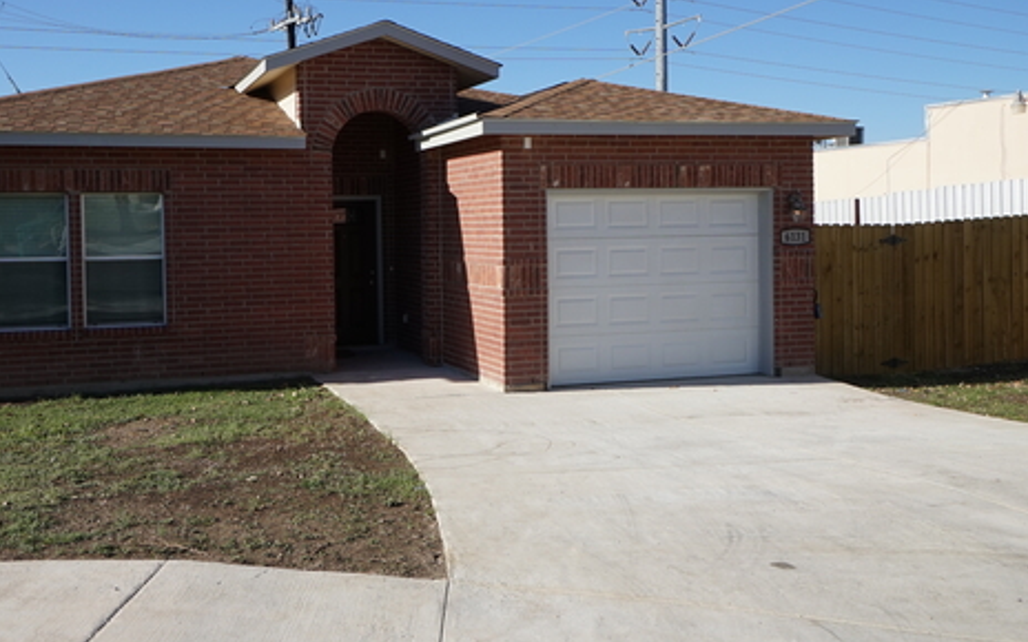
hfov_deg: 51.1
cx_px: 399
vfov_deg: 33.5
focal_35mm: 38
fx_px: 1065
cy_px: 253
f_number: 11
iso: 160
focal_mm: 18
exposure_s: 1/250
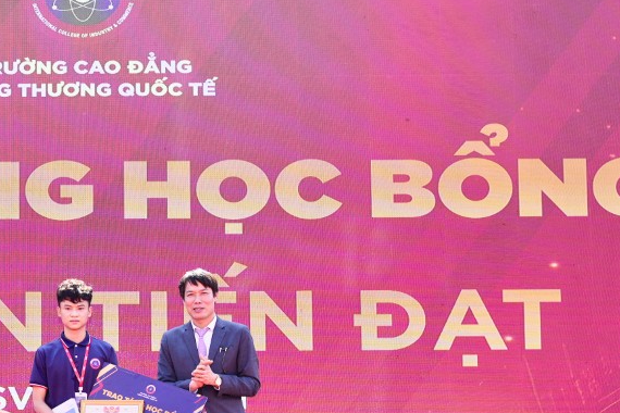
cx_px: 62
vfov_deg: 14.5
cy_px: 255
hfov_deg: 21.2
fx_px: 1619
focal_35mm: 94
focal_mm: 46.5
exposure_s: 1/250
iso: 100
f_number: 5
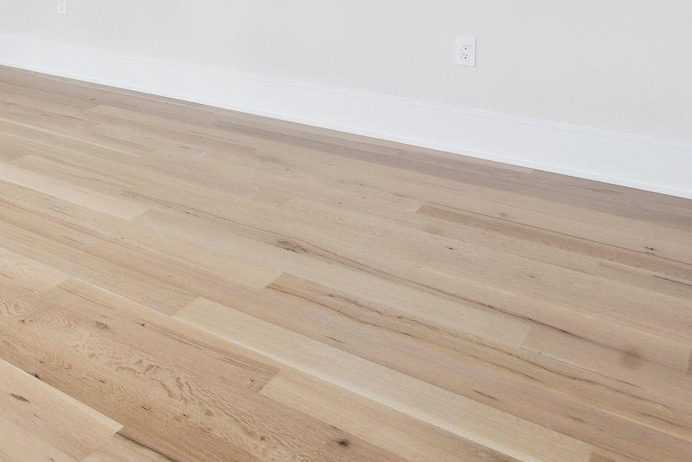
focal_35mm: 41
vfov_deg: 28.9
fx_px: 788
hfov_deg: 39.6
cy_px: -72
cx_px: -51
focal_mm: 16
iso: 200
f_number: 7.1
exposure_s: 1/30
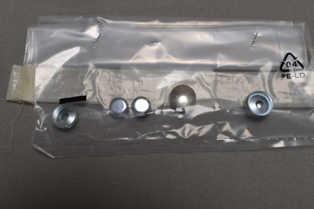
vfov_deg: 35.5
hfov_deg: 51.3
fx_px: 327
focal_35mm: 38
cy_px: 104
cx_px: 157
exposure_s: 1/60
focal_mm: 25
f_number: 8
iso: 180
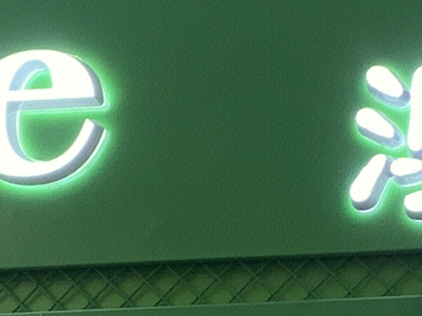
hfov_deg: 10.2
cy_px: 267
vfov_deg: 7.7
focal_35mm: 193
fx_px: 2352
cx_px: 148
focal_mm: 4.25
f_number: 1.8
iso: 50
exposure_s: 1/50
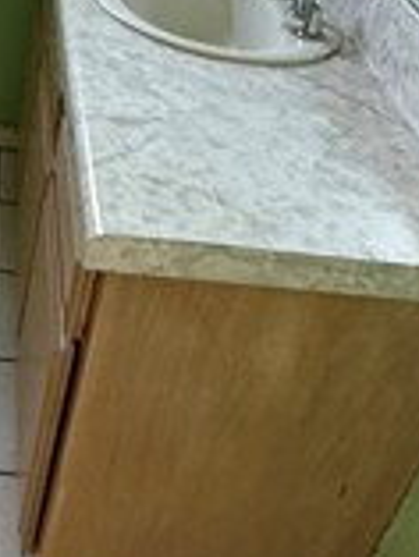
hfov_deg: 25.2
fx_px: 919
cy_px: 209
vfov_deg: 33.6
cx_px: 78
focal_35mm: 57
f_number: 2.2
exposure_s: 1/60
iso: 400
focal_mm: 2.22
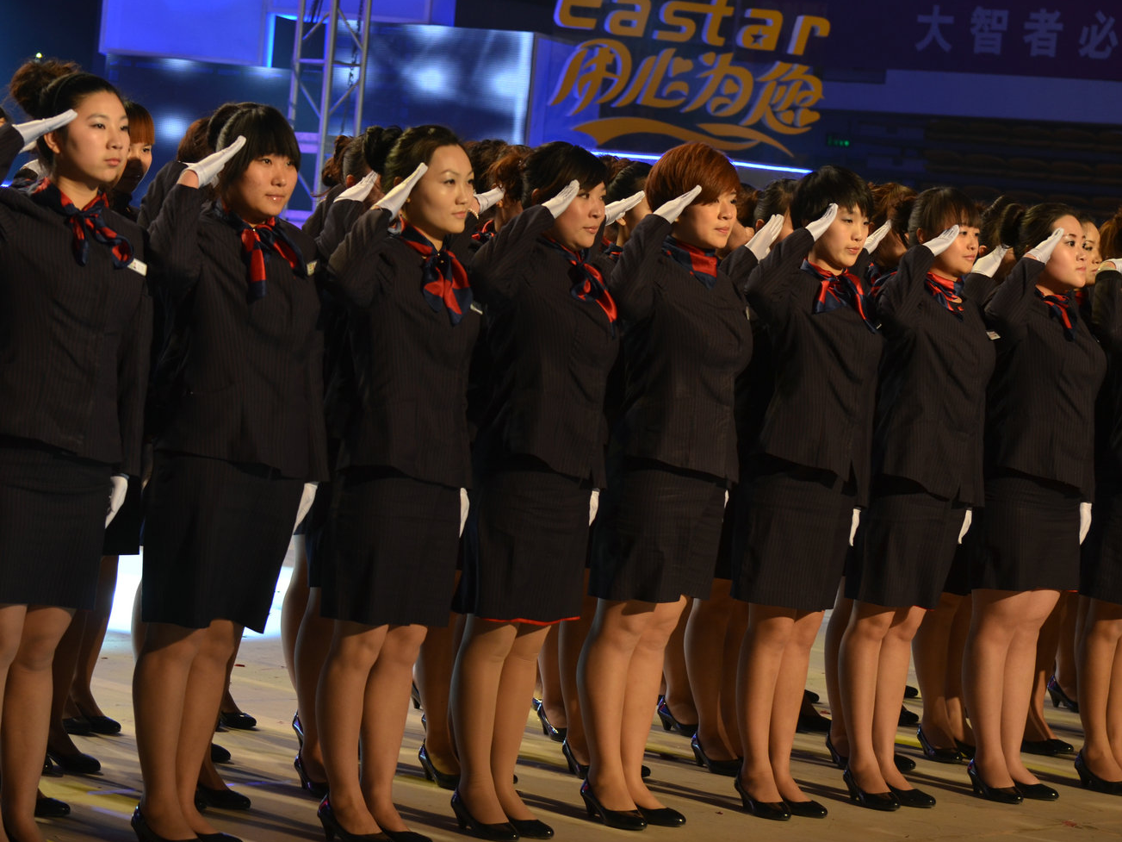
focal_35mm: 116
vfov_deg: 12.8
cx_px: 549
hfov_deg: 17.0
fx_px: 3760
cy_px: 427
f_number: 5
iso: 400
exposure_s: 1/60
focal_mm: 70
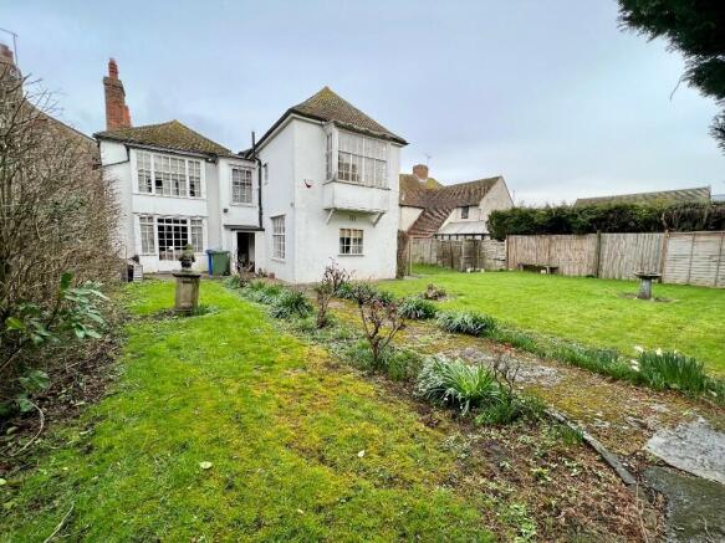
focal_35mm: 13
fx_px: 272
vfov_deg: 89.9
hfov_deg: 106.2
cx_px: 362
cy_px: 272
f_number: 1.8
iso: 32
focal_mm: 1.57
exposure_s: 1/354
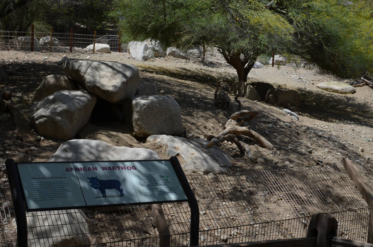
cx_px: 186
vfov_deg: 25.6
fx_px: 543
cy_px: 124
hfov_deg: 37.9
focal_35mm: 52
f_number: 8
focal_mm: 35
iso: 100
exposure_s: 1/250
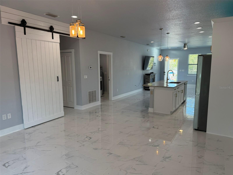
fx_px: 162
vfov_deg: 56.8
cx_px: 116
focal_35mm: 24
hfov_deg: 71.6
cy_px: 88
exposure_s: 1/218
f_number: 1.78
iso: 160
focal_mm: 6.76
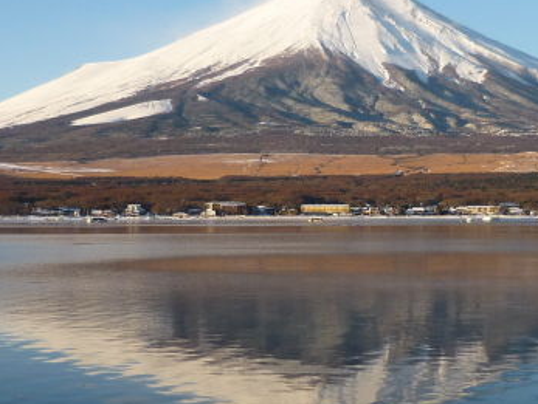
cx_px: 346
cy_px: 232
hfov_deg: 25.5
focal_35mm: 76
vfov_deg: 19.4
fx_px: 1182
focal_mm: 5.5
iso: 100
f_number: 2.8
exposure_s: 1/640
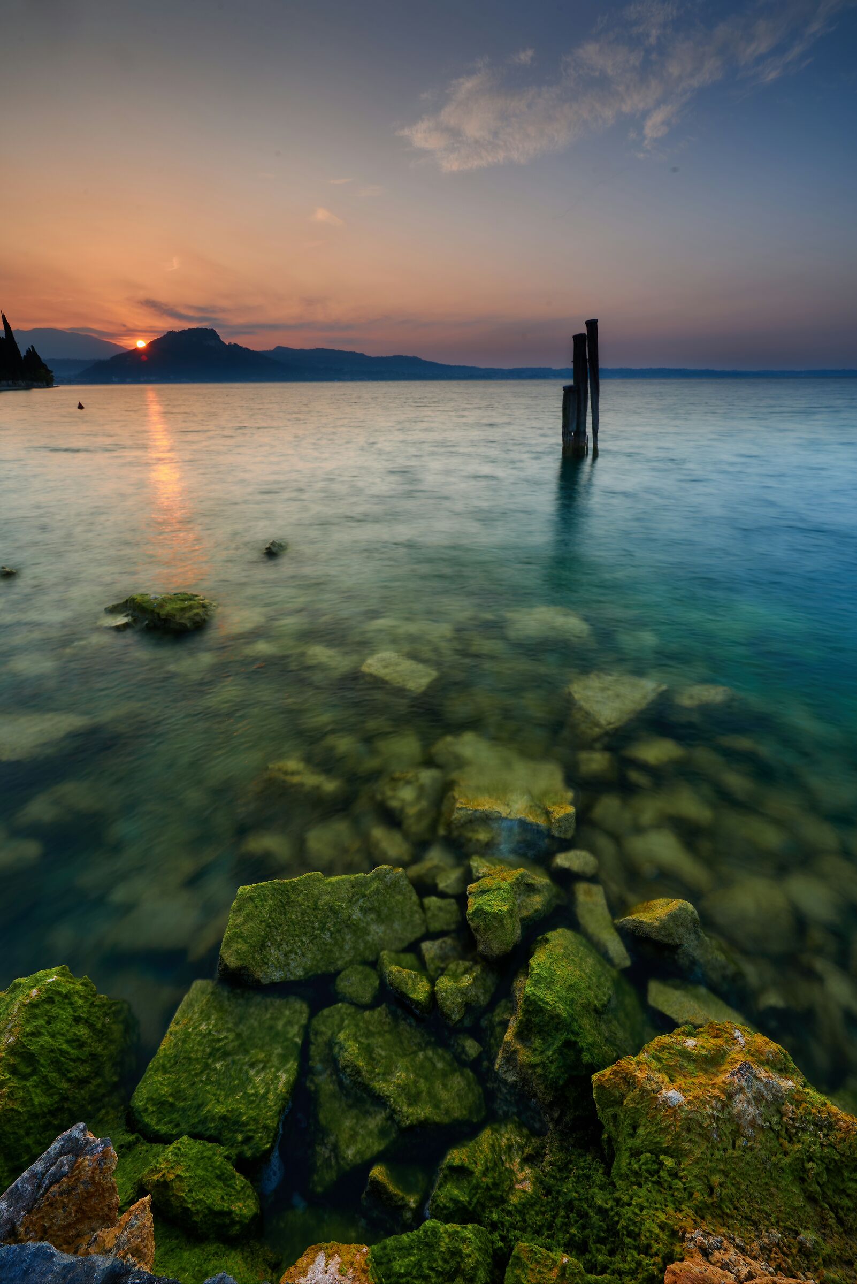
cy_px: 642
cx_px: 428
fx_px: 571
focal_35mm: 16
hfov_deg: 73.8
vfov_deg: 96.7
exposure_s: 1.6
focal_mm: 16
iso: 40
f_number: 14
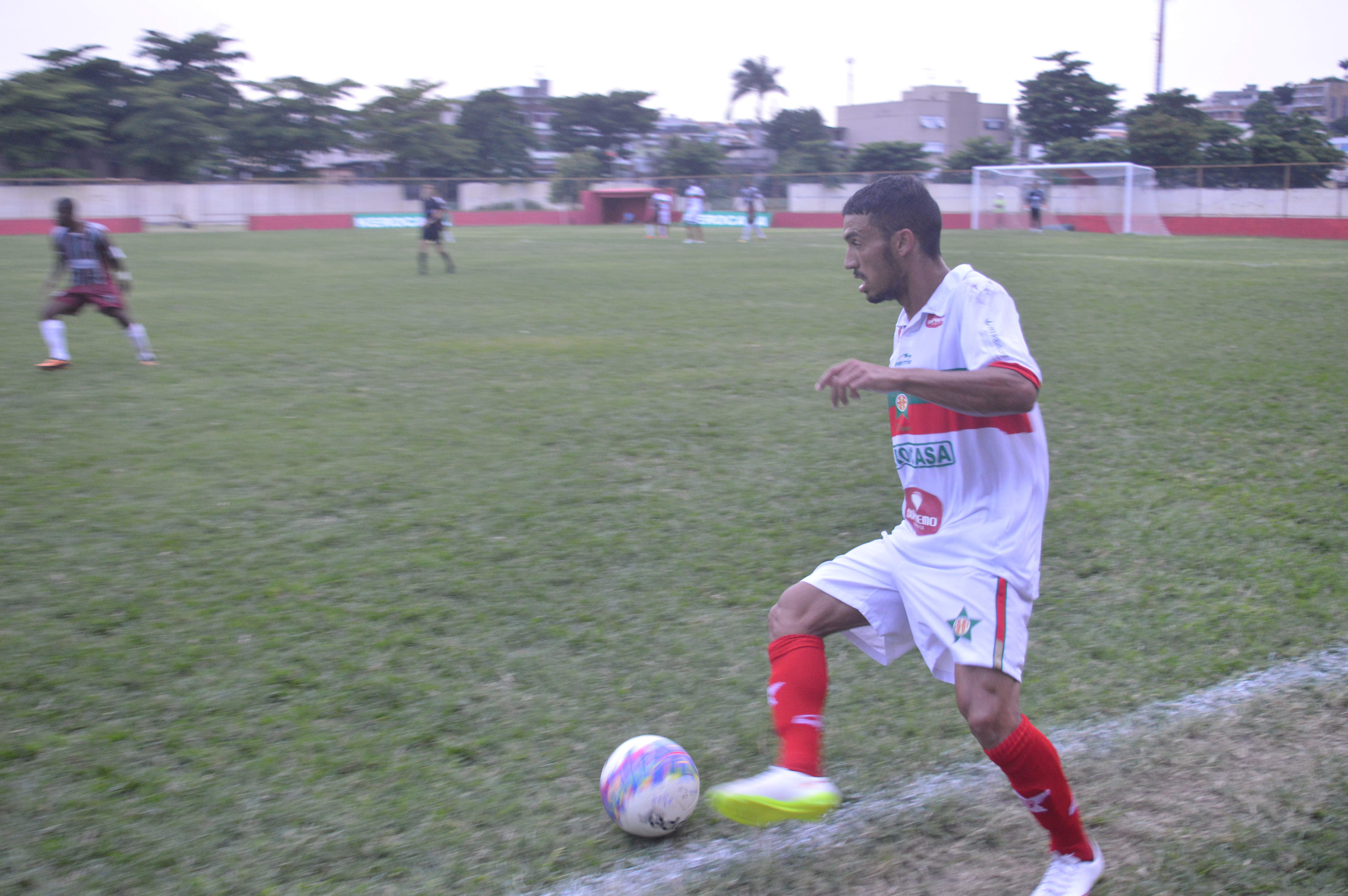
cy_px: 448
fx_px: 1627
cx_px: 674
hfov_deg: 45.0
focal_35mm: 44
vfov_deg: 30.8
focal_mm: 29
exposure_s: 1/160
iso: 800
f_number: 5
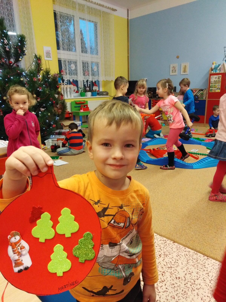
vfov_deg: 67.3
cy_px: 151
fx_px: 226
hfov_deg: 53.1
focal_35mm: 26
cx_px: 113
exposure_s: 1/30
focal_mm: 3.46
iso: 407
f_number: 2.2
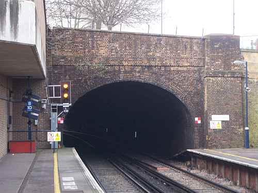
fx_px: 701
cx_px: 129
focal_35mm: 94
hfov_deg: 20.9
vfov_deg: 15.7
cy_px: 96
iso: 200
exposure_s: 1/100
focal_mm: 15.4
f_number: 4.3
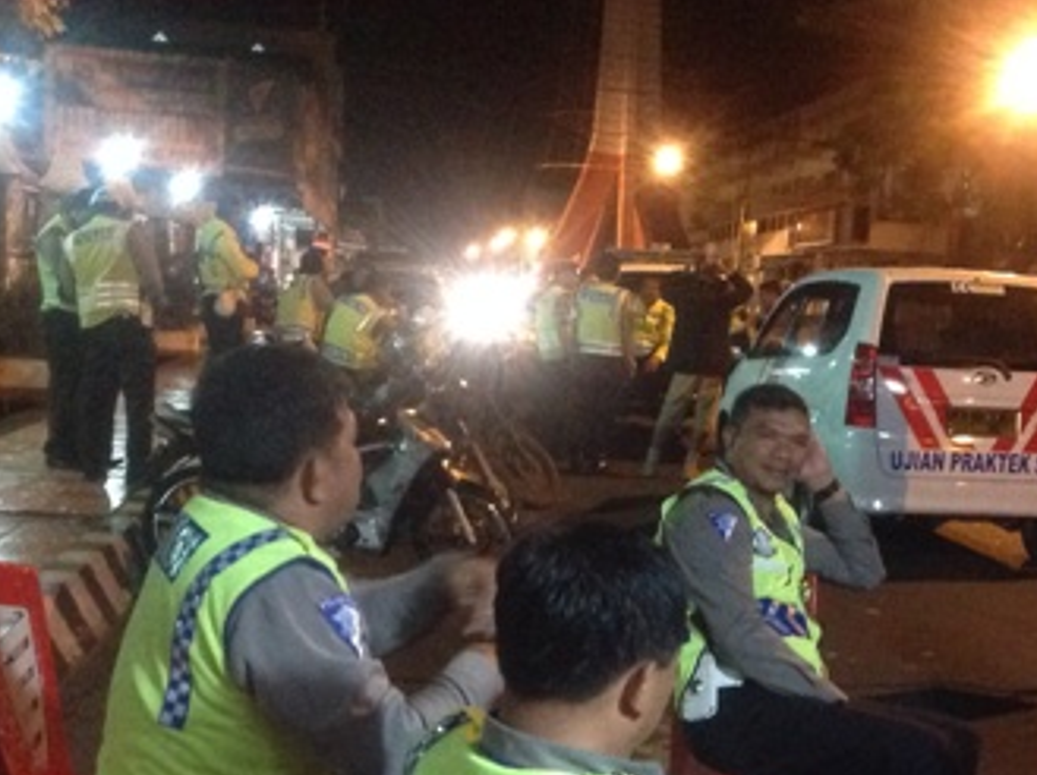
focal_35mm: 68
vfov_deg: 21.3
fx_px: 2035
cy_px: 646
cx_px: 820
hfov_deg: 28.0
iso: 800
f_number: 2.4
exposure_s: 1/15
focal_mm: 4.28
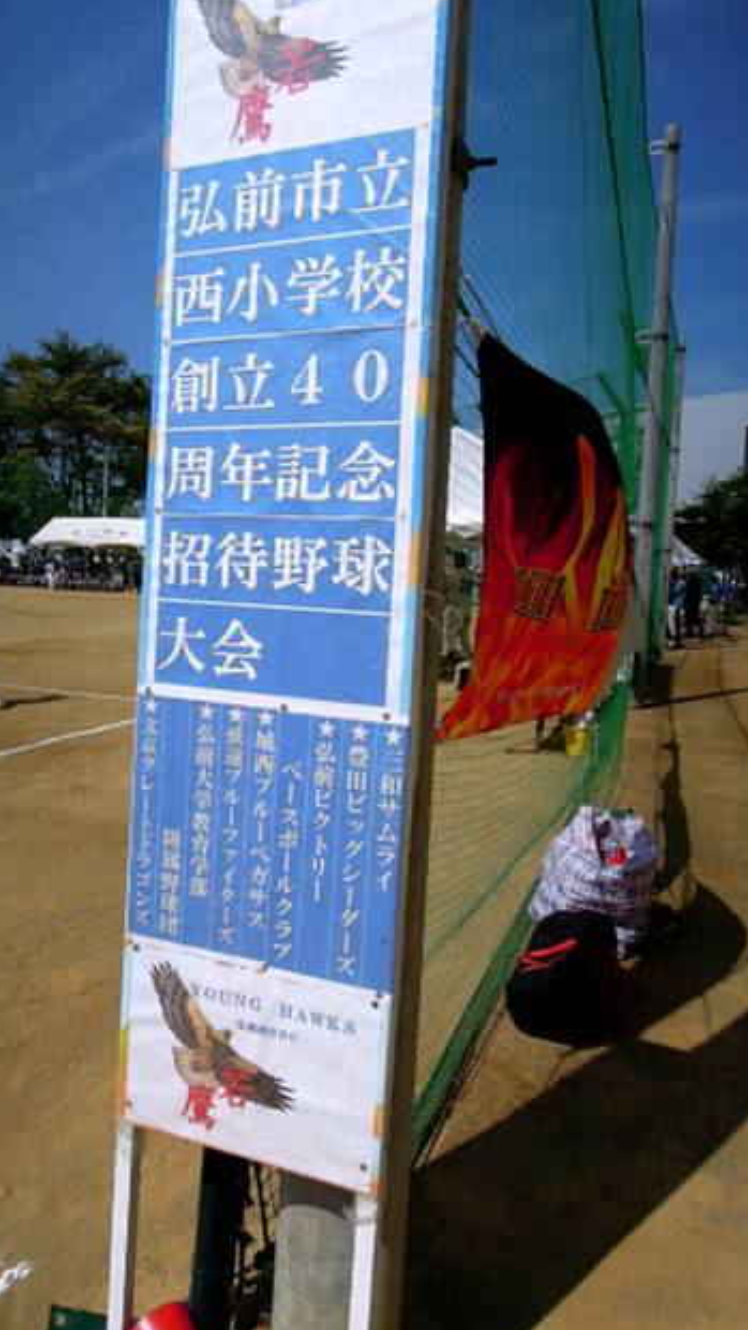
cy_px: 652
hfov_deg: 42.4
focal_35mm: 27
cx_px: 257
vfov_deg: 69.8
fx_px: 952
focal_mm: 4.3
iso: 160
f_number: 6.3
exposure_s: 1/1600
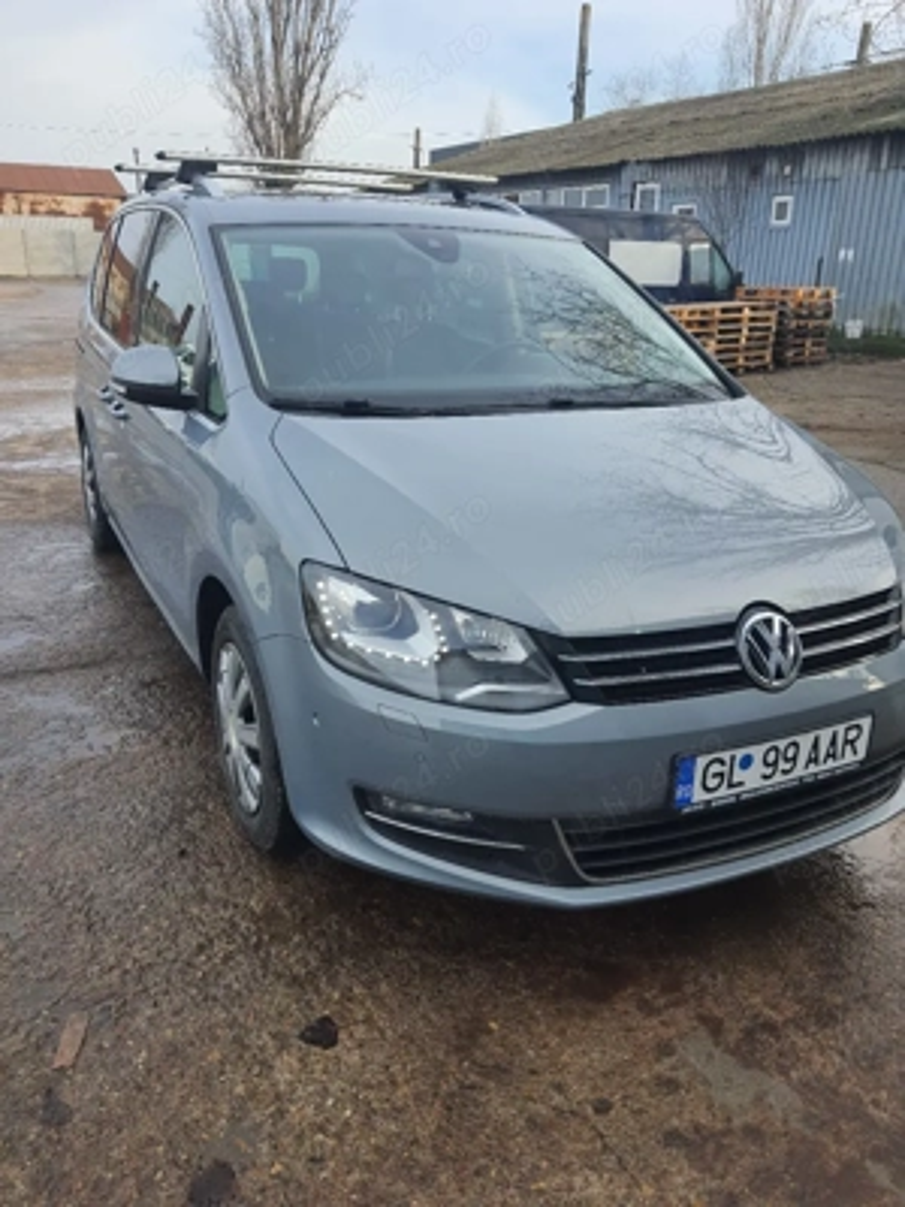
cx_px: 452
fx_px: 906
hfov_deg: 53.1
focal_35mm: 26
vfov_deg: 67.3
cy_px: 604
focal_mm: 4.32
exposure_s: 1/1000
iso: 50
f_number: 1.7
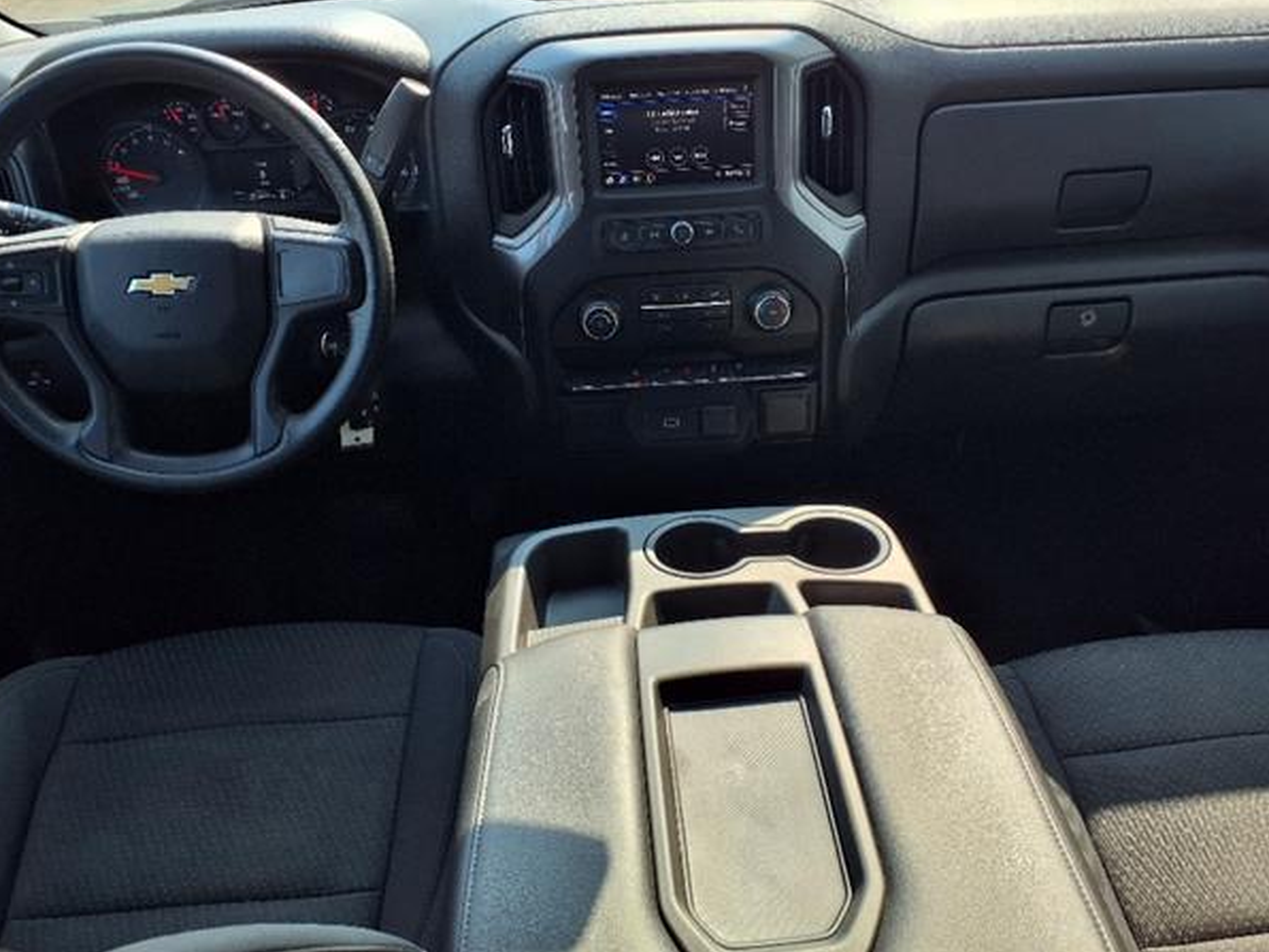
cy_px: 477
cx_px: 658
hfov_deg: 61.6
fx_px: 1063
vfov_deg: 48.2
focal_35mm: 29
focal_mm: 3.58
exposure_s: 1/286
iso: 40
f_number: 1.9
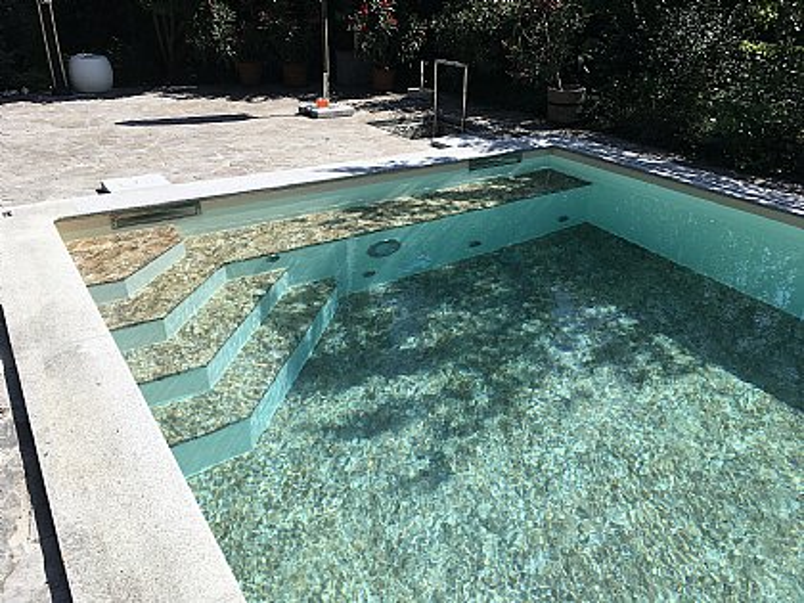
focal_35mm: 29
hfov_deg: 61.7
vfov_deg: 48.2
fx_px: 674
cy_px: 302
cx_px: 402
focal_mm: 4.15
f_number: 2.2
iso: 25
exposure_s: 1/2137
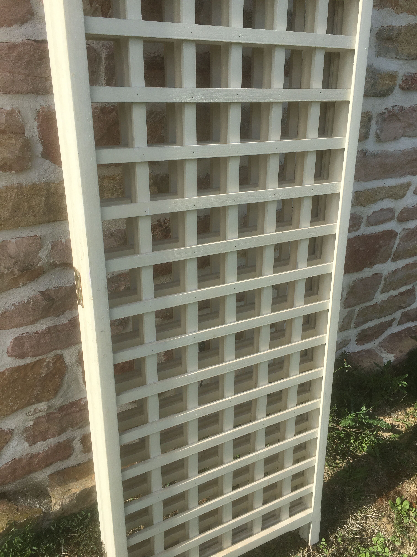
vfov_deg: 61.7
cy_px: 278
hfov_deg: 48.2
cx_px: 208
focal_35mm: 29
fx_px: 466
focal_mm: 4.15
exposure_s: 1/905
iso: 25
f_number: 2.2
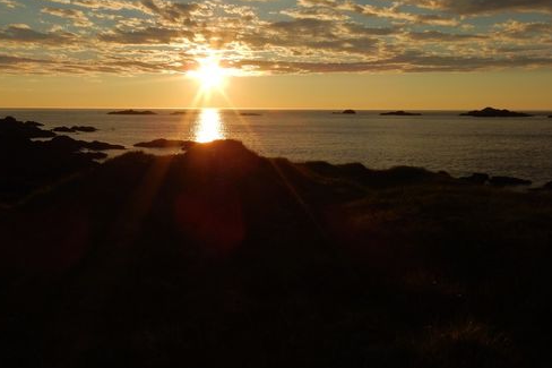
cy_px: 114
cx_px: 219
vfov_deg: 40.4
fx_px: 490
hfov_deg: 58.2
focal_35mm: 32
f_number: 4.2
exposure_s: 1/2000
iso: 125
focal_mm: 4.5
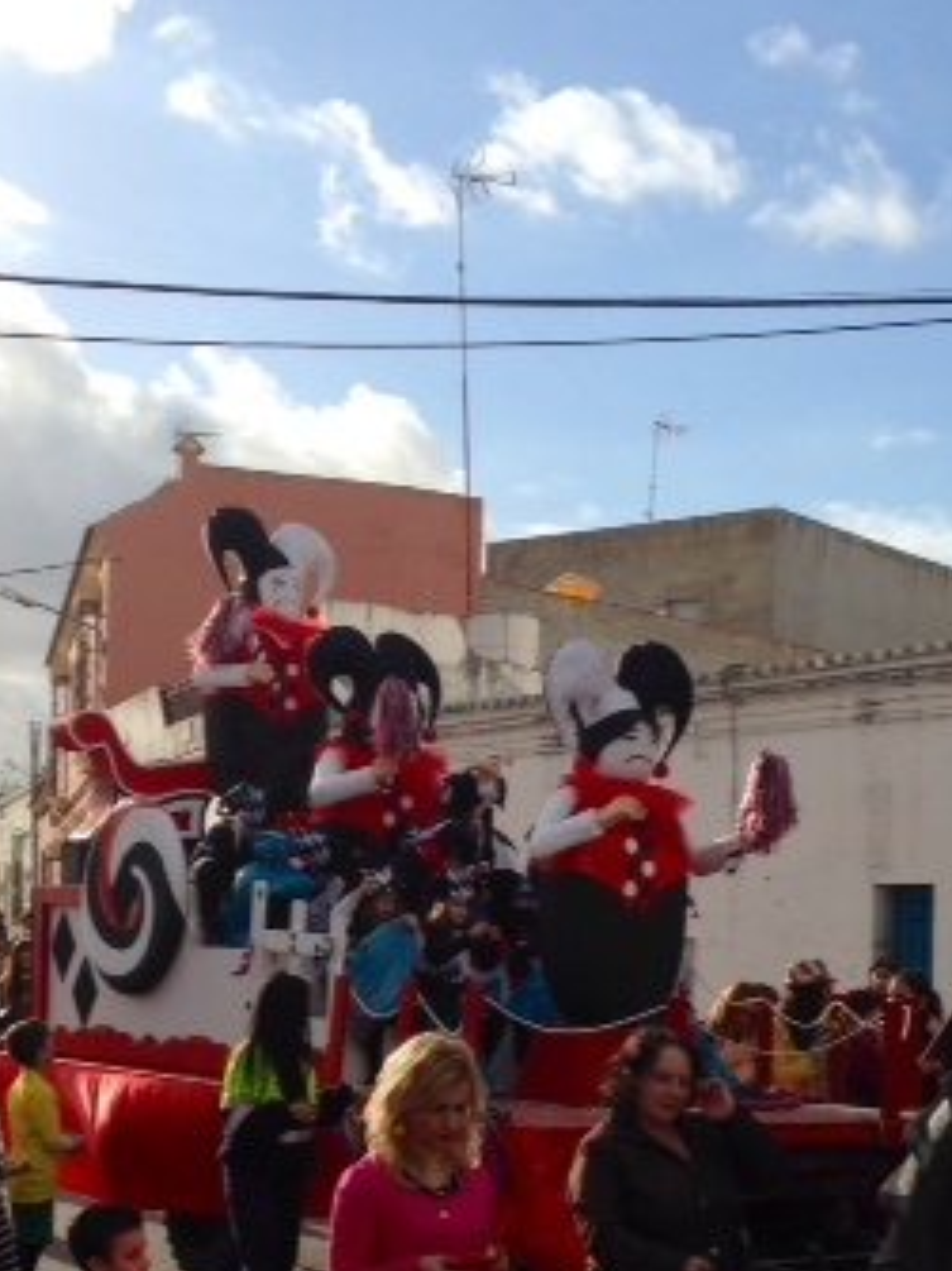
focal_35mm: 63
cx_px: 436
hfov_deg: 23.3
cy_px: 1013
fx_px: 2312
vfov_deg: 30.0
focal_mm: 4.12
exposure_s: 1/2262
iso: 50
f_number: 2.4
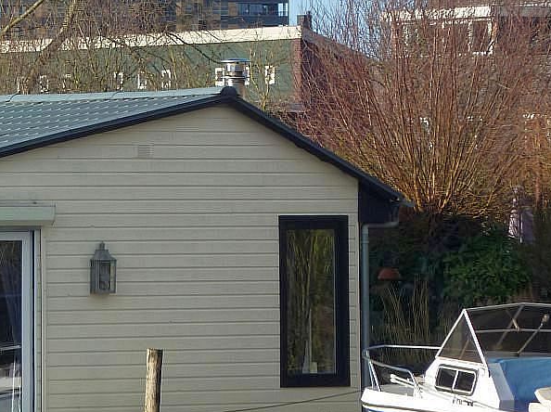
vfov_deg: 3.3
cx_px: 132
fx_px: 7122
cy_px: 146
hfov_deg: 4.4
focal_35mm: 448
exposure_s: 1/200
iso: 80
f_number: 4.7
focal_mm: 42.6
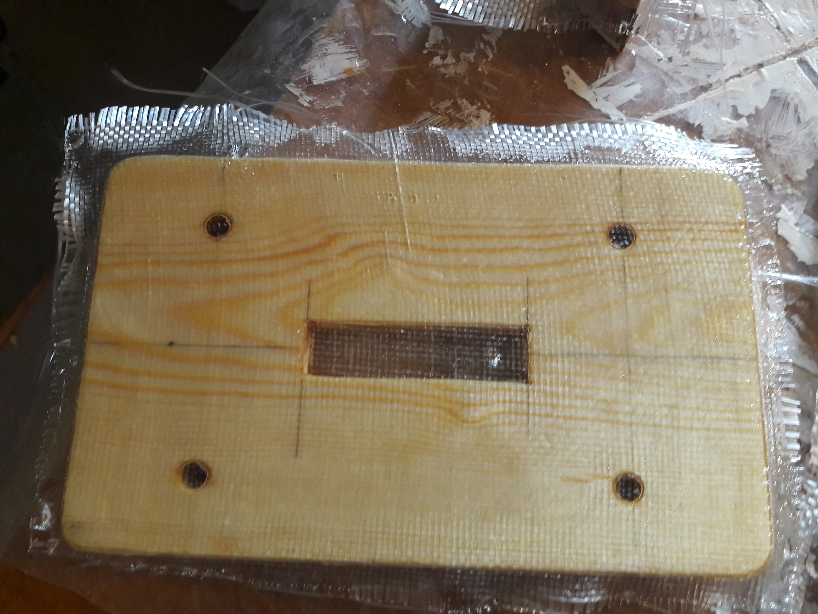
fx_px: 662
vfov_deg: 49.7
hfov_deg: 63.4
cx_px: 409
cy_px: 307
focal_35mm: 28
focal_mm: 3.7
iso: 125
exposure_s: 1/33
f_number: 1.9
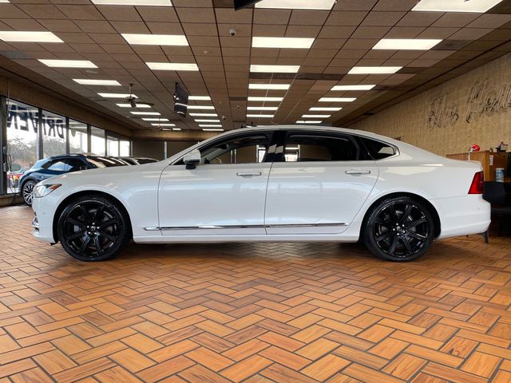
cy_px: 192
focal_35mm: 26
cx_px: 256
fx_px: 384
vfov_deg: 53.1
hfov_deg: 67.3
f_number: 1.6
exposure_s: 1/156
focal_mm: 4.2
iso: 32
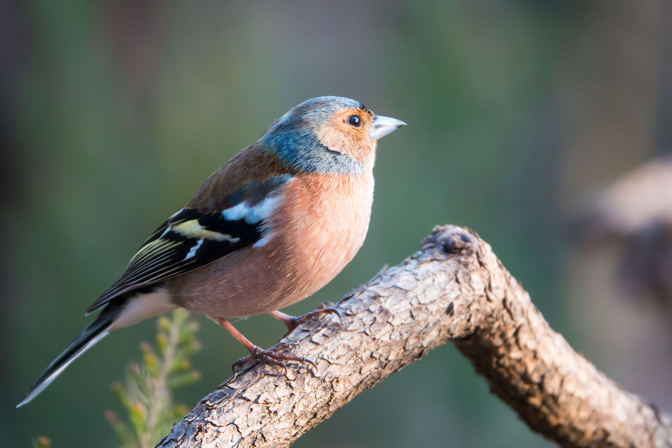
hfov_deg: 3.4
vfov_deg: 2.3
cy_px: 224
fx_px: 11199
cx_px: 336
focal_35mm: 600
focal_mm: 220
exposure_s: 1/250
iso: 500
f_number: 4
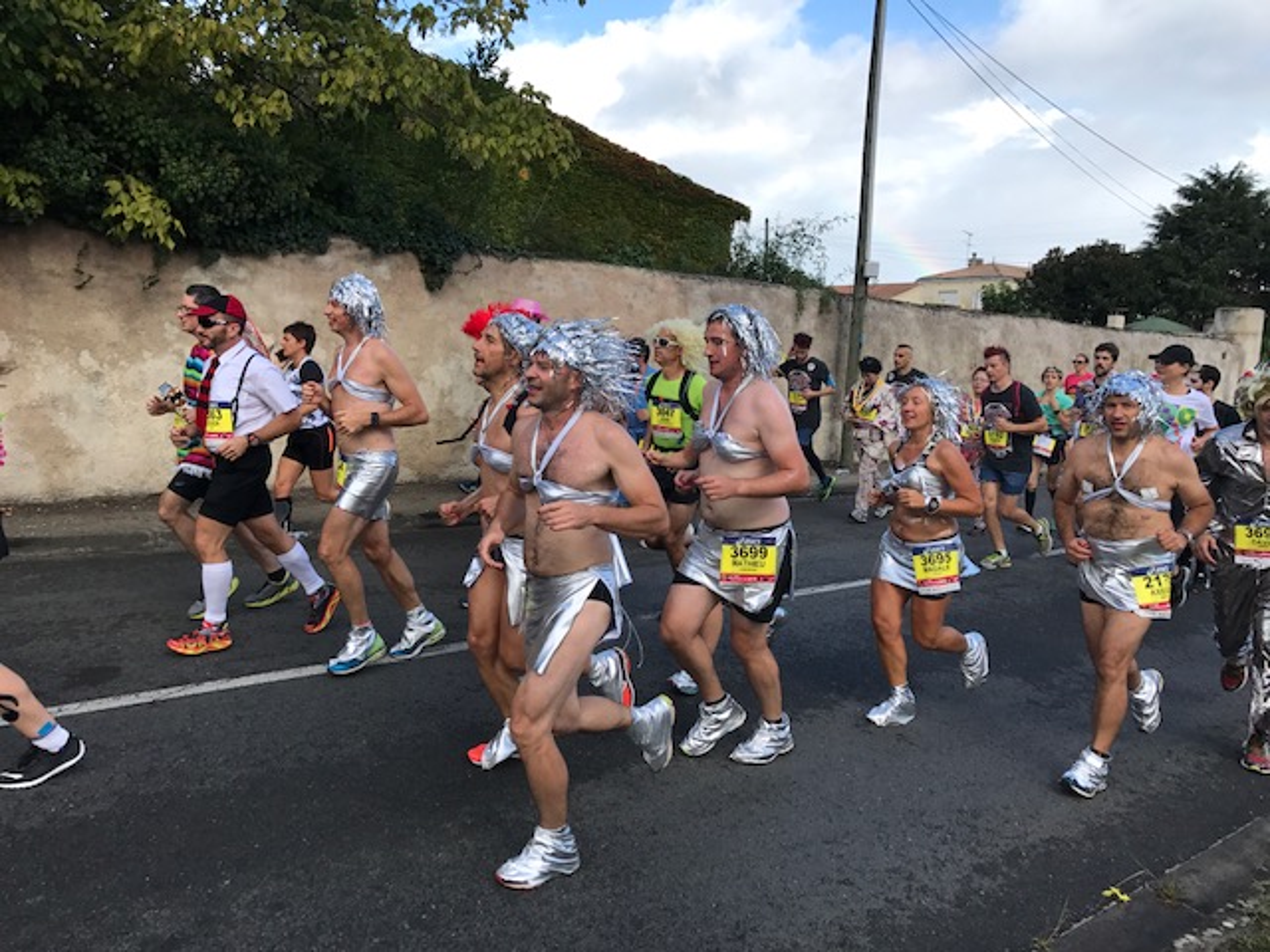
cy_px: 476
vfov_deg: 49.7
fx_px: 1027
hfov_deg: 63.4
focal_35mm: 28
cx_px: 635
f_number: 1.8
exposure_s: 1/1126
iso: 20
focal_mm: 3.99
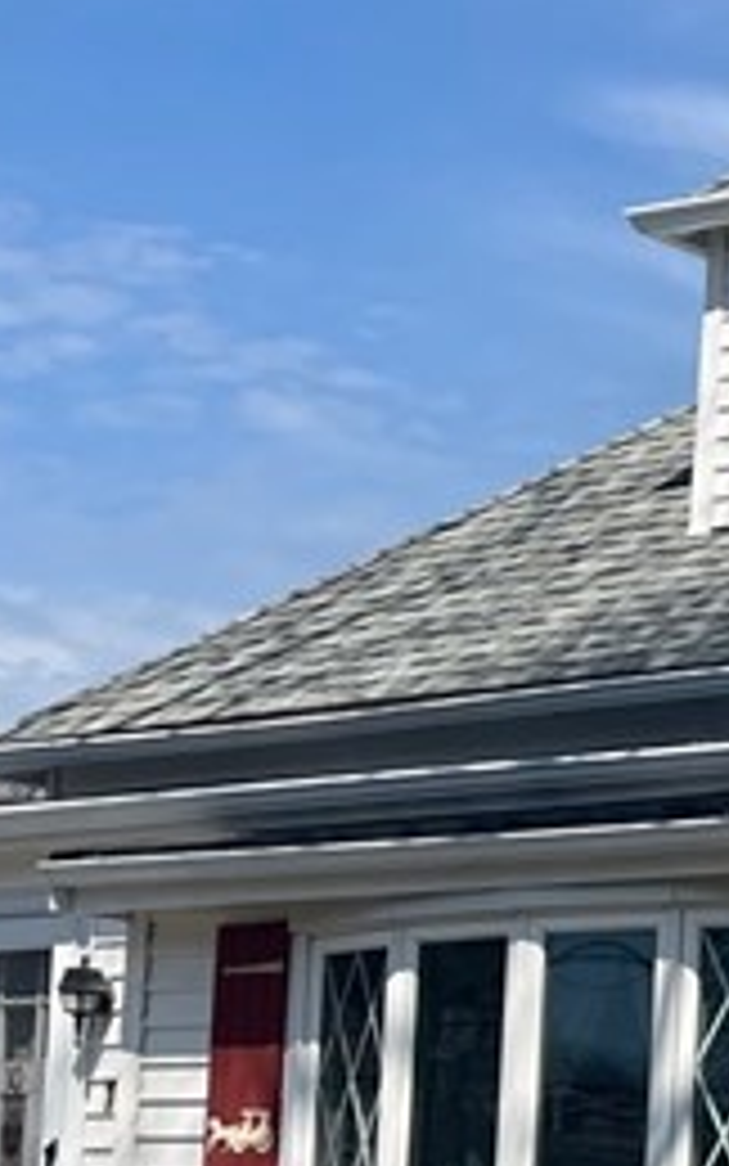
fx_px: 3463
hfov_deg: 11.3
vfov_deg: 18.9
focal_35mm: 109
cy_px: 909
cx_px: 1238
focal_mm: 5.7
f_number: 1.5
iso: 50
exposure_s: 1/7463
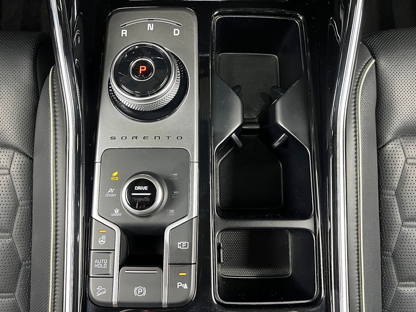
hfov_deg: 67.3
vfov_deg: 53.1
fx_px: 312
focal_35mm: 26
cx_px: 208
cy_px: 156
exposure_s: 1/50
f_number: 1.5
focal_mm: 5.7
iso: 250
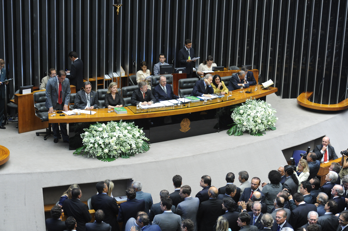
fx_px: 676
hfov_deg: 28.9
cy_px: 116
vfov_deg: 19.4
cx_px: 174
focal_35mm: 70
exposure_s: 1/80
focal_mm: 70
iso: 2000
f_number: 2.8
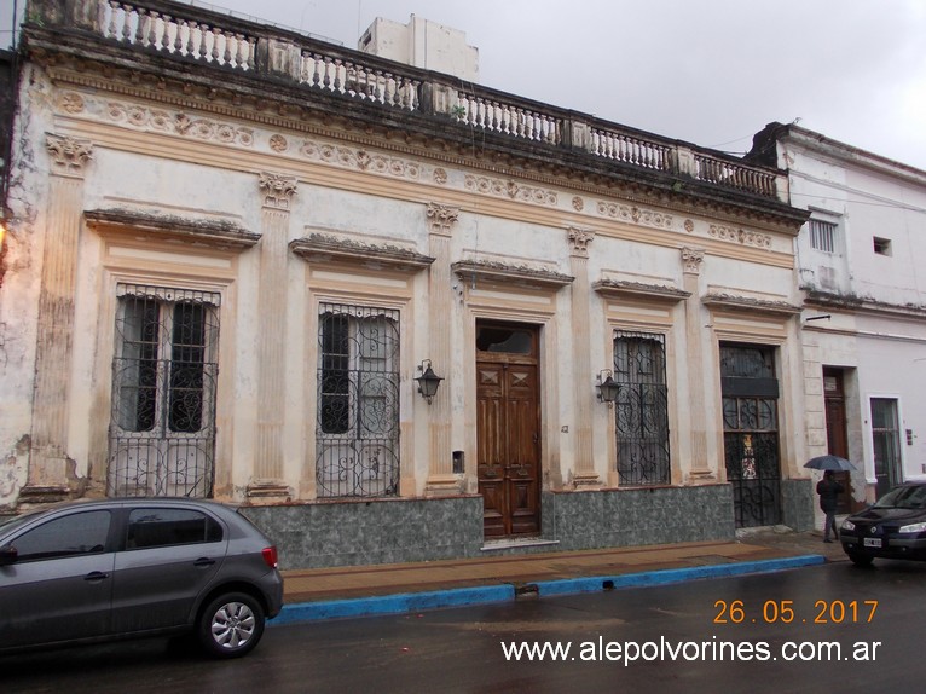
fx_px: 749
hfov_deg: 63.5
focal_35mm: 28
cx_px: 463
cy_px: 347
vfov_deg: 49.7
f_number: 2.7
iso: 80
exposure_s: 1/125
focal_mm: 4
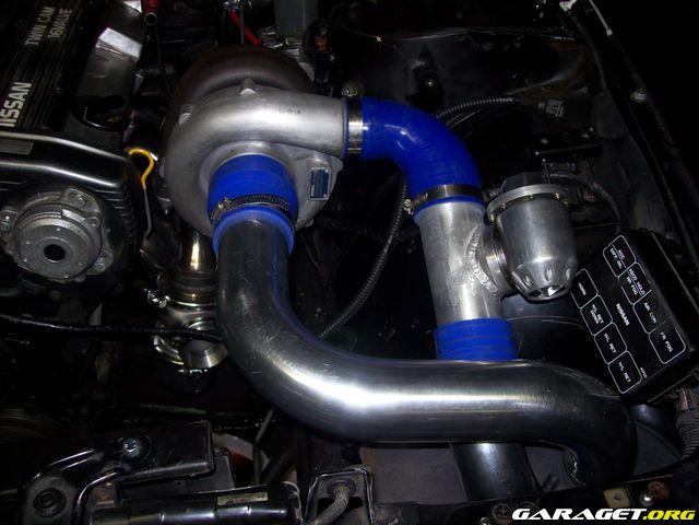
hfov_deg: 51.4
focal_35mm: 36
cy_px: 262
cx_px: 350
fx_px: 727
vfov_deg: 39.7
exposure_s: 1/64
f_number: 2.7
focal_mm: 6
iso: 80
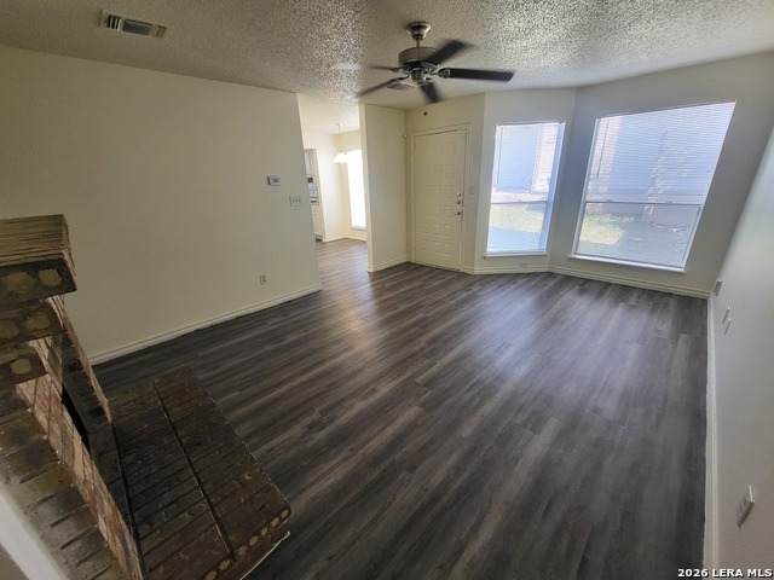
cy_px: 290
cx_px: 387
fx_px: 291
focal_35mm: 13
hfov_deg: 106.2
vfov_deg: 89.9
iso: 200
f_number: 2.2
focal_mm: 1.74
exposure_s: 1/60
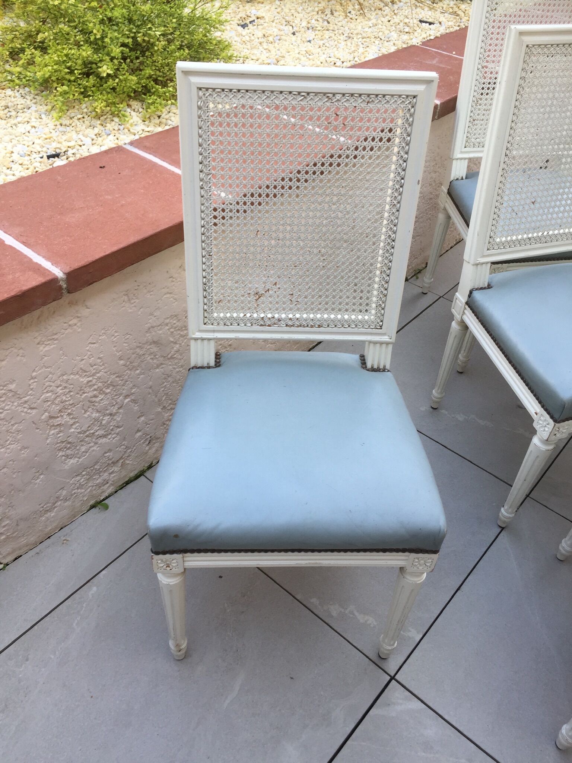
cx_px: 286
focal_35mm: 29
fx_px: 639
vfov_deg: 61.7
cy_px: 382
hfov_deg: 48.2
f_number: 2.2
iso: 32
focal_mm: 4.15
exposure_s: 1/182
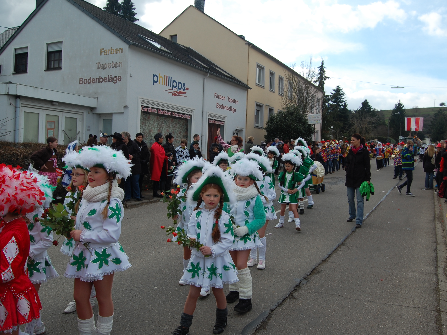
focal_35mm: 30
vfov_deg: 46.8
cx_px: 243
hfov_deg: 59.9
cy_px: 165
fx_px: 387
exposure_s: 1/250
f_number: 8
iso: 200
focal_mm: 18
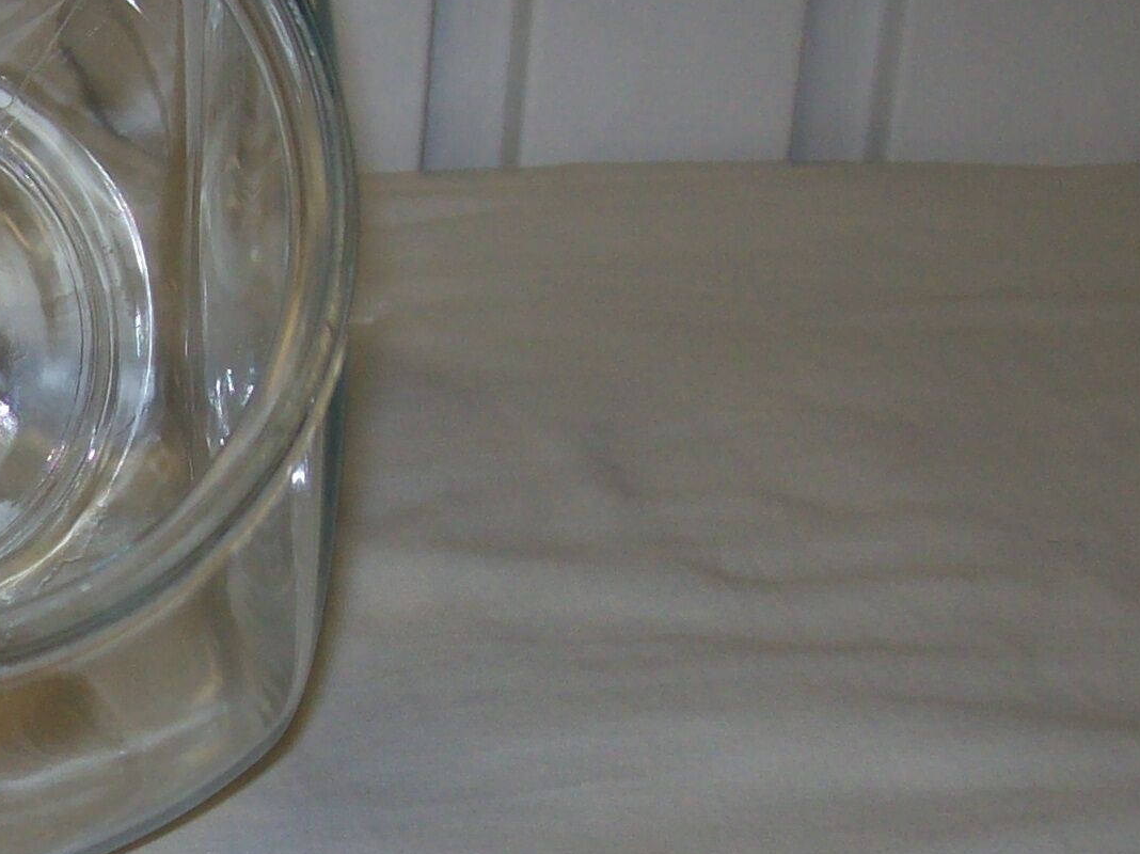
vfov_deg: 15.3
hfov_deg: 19.4
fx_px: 3160
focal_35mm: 96
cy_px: 604
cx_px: -197
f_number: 2.7
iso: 80
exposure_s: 1/64
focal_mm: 6
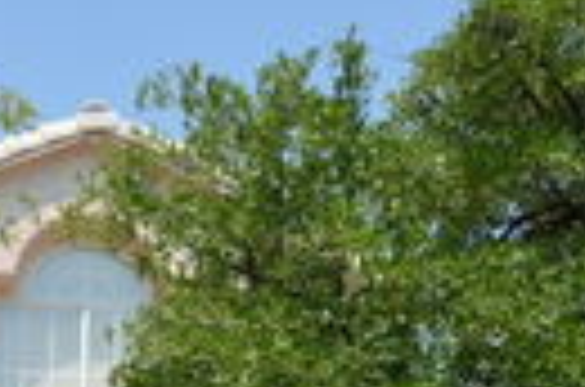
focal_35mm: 83
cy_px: 572
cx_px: 40
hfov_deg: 23.8
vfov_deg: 15.2
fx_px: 1345
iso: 100
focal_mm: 14
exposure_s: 1/250
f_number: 8
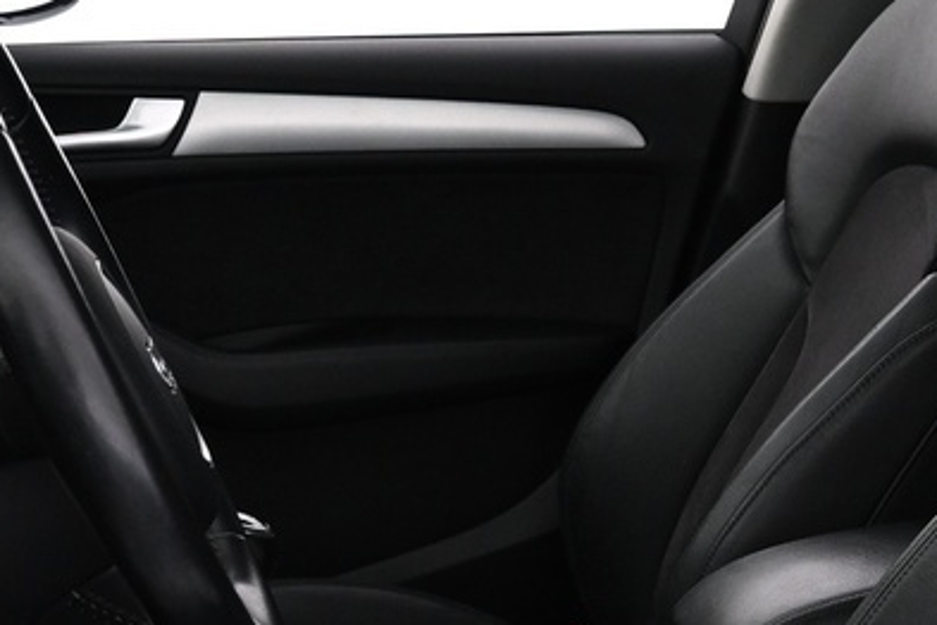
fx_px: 2577
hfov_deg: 20.5
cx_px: 632
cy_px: 699
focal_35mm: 99
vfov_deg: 13.5
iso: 640
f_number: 3.5
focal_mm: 16
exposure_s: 1/30
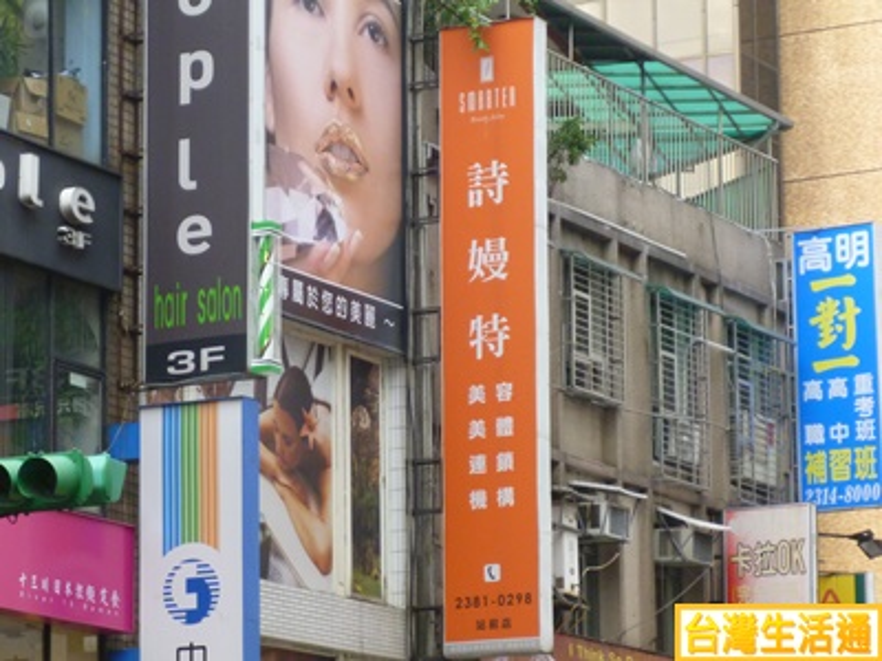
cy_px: 330
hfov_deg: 11.9
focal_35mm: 166
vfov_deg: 8.9
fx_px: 4230
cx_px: 441
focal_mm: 25
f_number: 6.9
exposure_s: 1/125
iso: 400
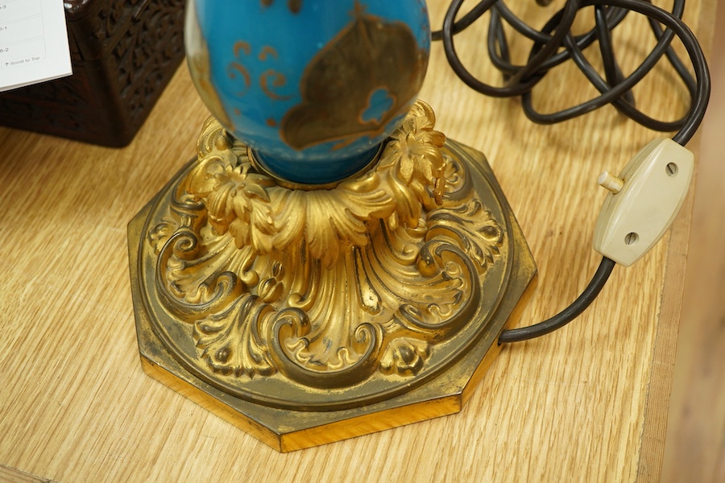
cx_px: 362
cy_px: 242
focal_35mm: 45
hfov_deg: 43.6
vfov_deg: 29.9
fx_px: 906
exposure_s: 1/125
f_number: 7.1
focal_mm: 30
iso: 1250
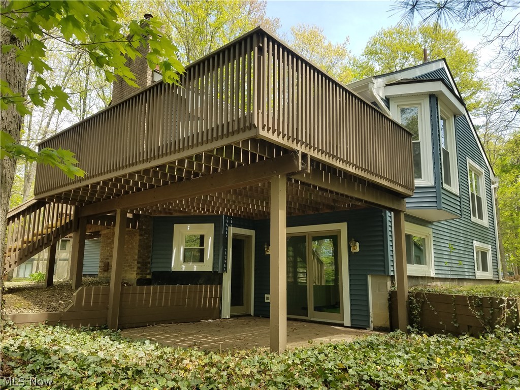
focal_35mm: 26
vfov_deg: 53.1
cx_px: 260
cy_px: 195
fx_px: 391
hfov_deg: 67.3
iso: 50
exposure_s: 1/712
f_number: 1.7
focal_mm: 4.2
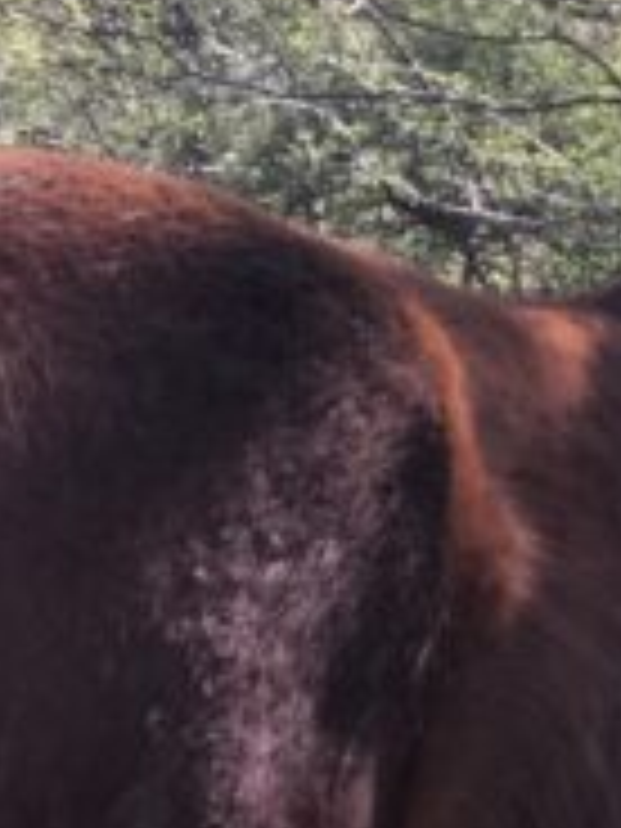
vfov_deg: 11.0
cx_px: 1719
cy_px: 1728
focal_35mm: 161
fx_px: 3851
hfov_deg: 8.1
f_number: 2.2
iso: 25
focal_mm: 4.15
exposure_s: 1/255
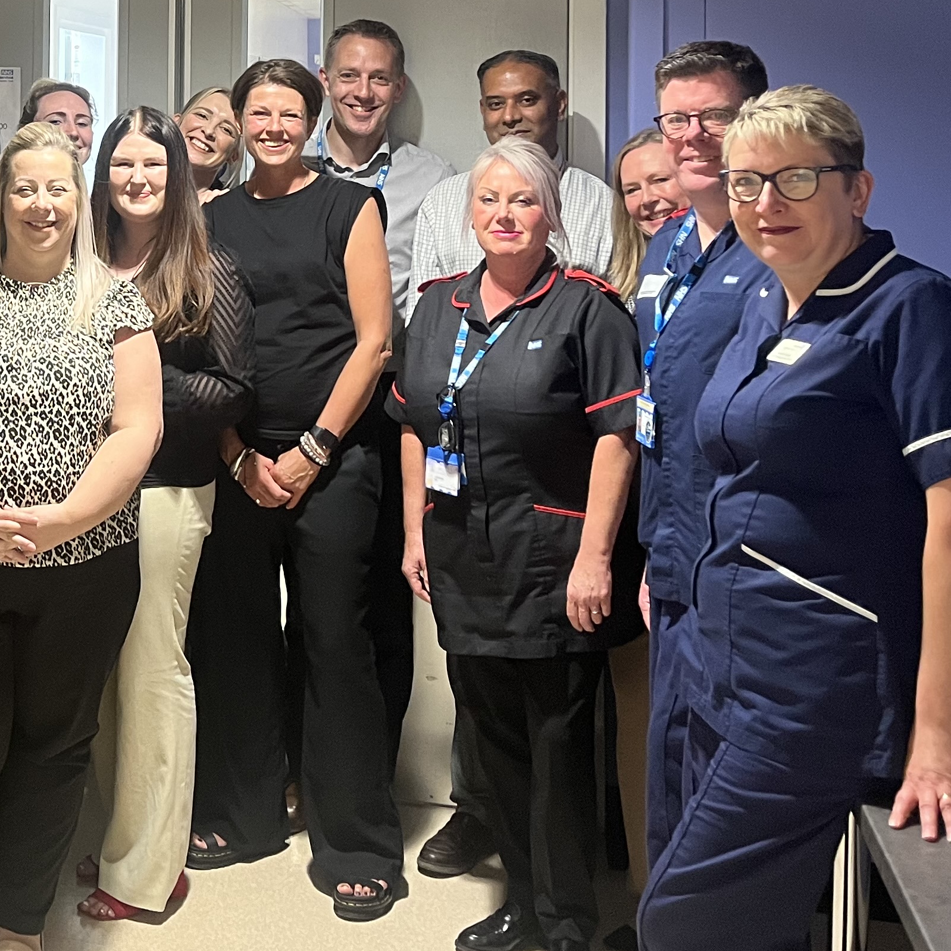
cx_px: -29
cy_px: 83
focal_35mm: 58
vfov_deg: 28.3
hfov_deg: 27.6
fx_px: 1803
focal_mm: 5.1
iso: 320
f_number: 1.6
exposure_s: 1/50
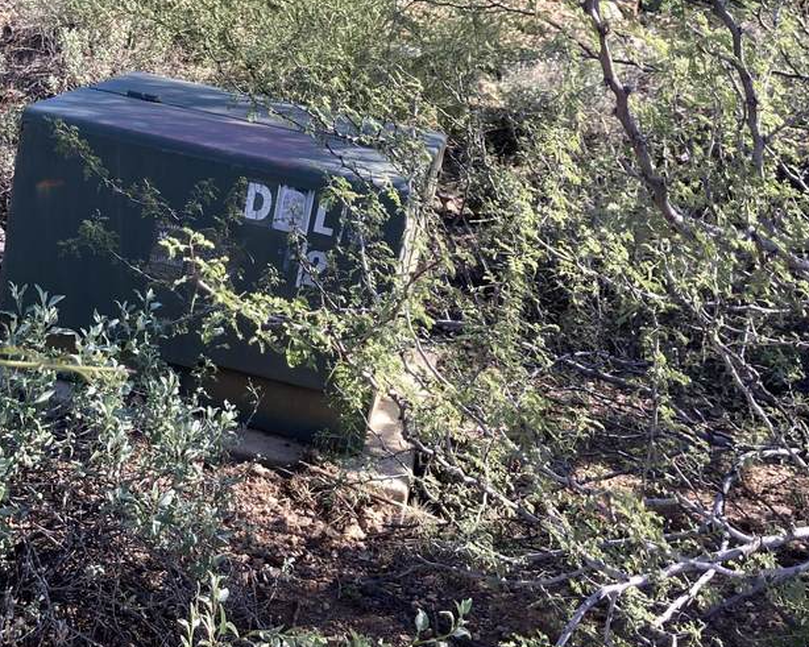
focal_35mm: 57
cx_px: 183
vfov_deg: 26.6
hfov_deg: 32.3
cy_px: 240
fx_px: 1365
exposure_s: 1/440
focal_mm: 3.99
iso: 20
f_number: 1.8
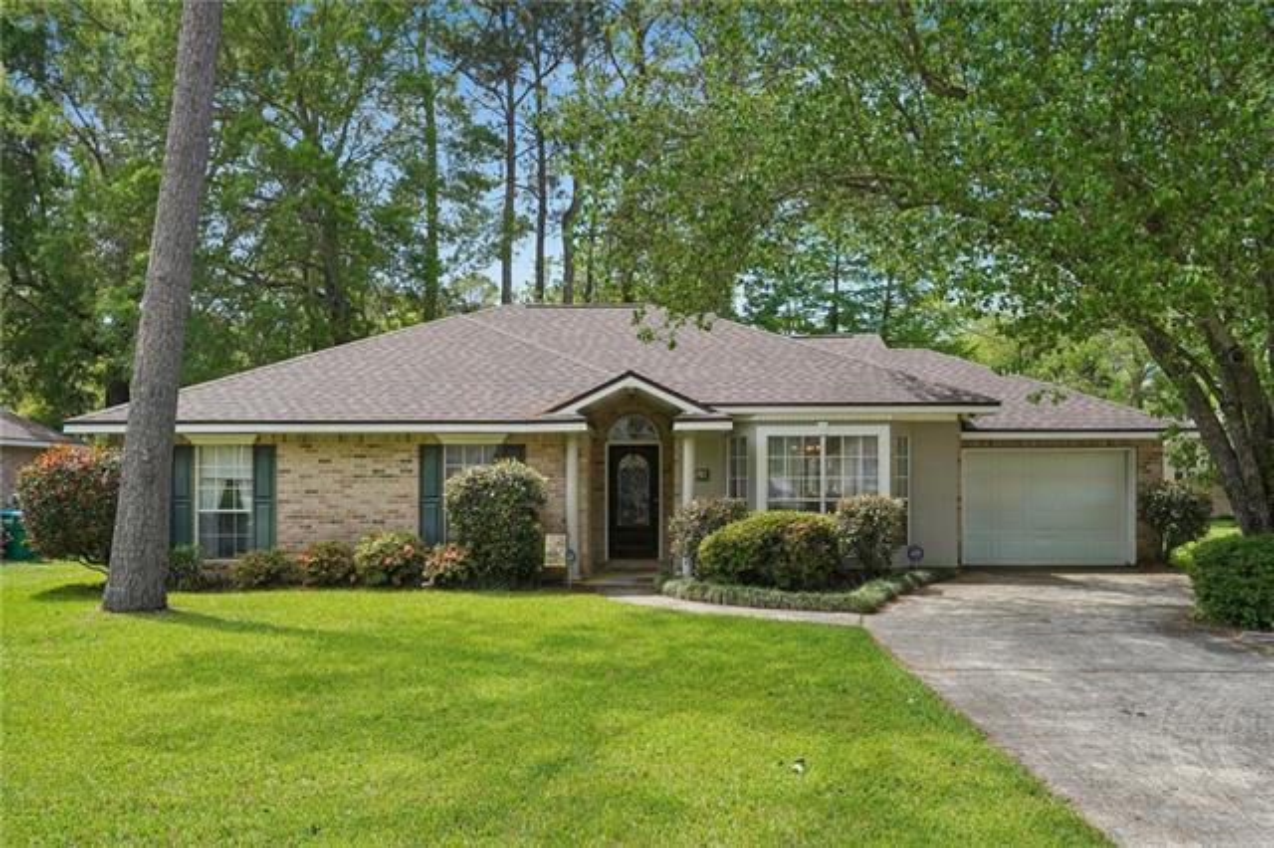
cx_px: 637
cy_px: 424
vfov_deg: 46.4
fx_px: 990
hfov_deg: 65.5
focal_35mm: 28
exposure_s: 1/400
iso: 800
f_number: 11
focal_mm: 28
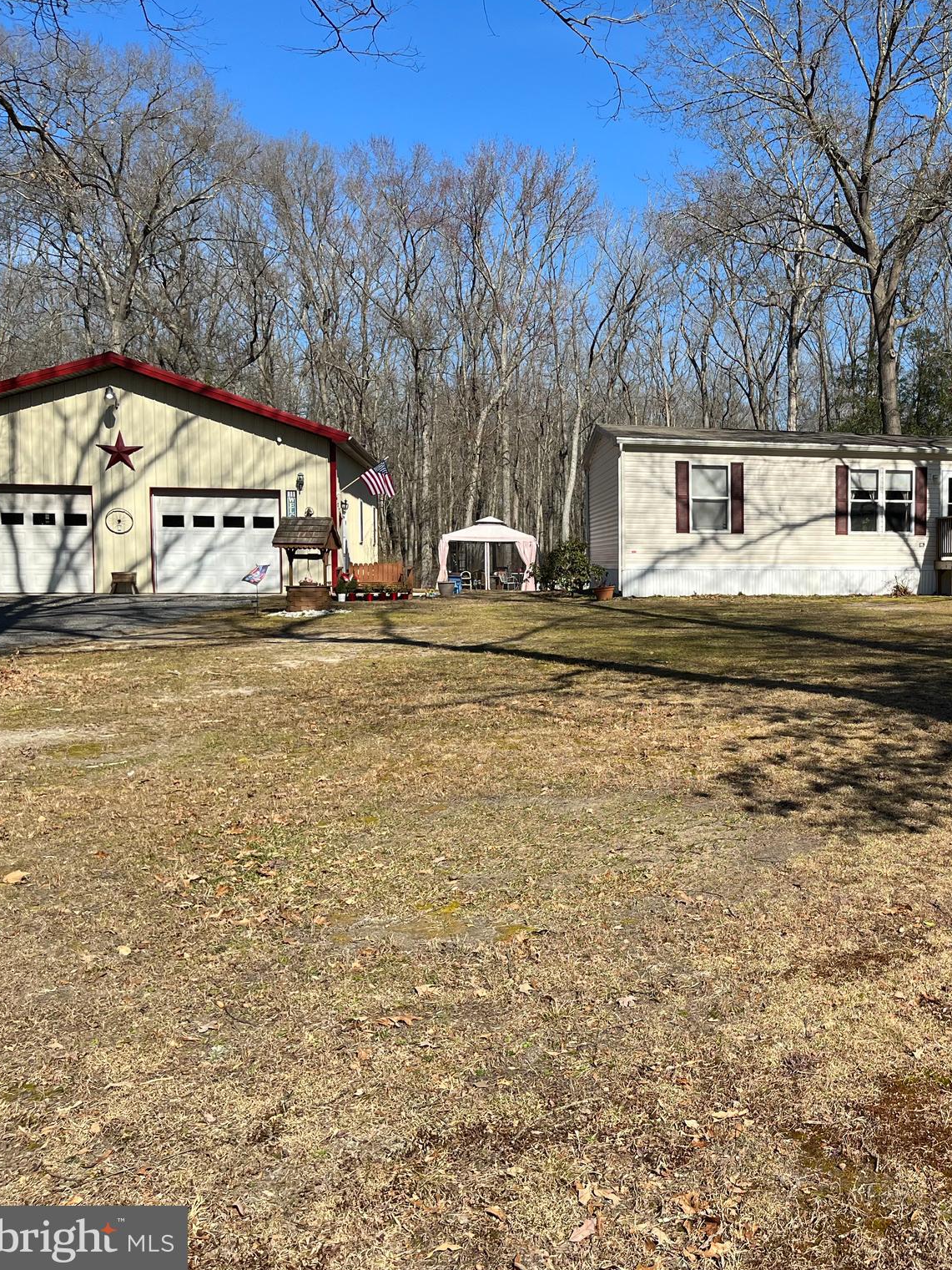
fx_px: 1283
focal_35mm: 35
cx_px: 834
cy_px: 633
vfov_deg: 52.6
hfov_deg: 38.3
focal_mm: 5.1
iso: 50
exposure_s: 1/3311
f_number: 1.6
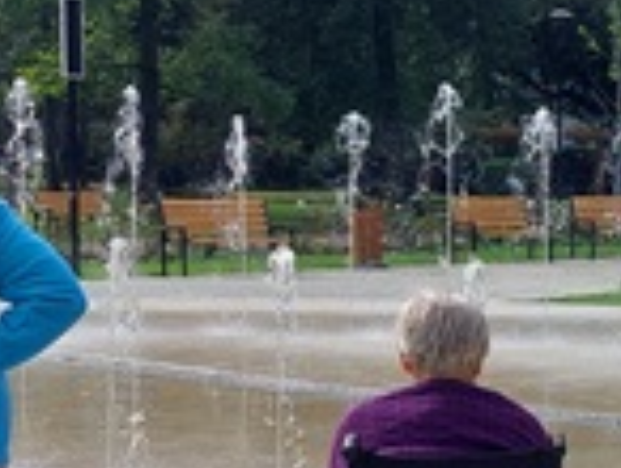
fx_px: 1887
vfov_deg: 14.1
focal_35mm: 105
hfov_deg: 17.9
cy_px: 340
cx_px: 706
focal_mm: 5.23
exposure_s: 1/716
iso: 25
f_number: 1.8
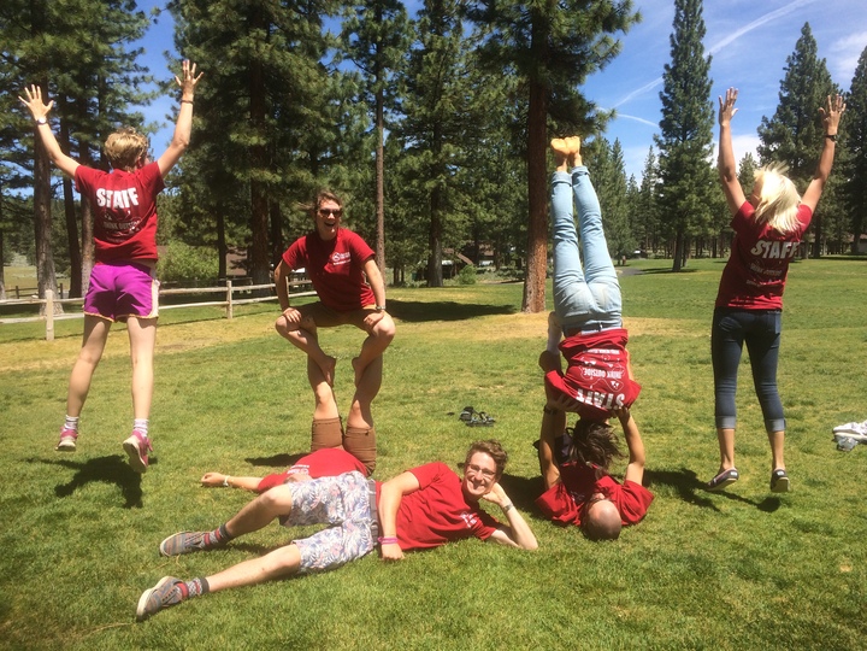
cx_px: 434
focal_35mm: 29
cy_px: 326
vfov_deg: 48.2
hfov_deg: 61.7
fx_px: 726
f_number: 2.2
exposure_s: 1/1414
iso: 32
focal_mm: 4.15
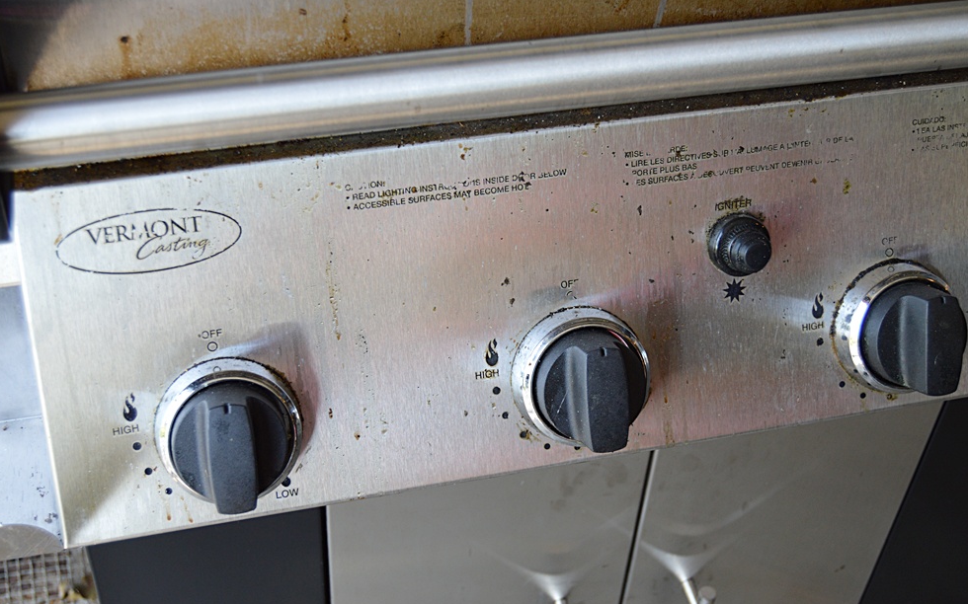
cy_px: 289
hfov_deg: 38.2
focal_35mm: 53
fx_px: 1398
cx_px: 484
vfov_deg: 24.4
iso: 400
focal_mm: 34
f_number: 4.5
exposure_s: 1/100
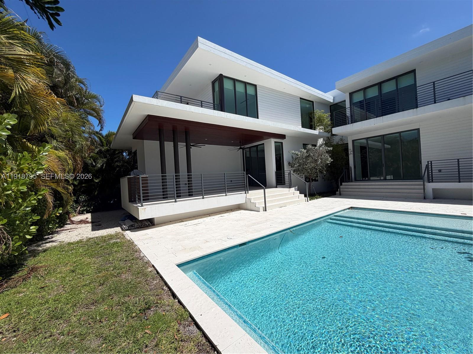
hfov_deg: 102.1
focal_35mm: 14
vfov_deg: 85.7
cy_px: 177
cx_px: 236
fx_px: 191
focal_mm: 2.22
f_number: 2.2
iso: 20
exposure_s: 1/1572
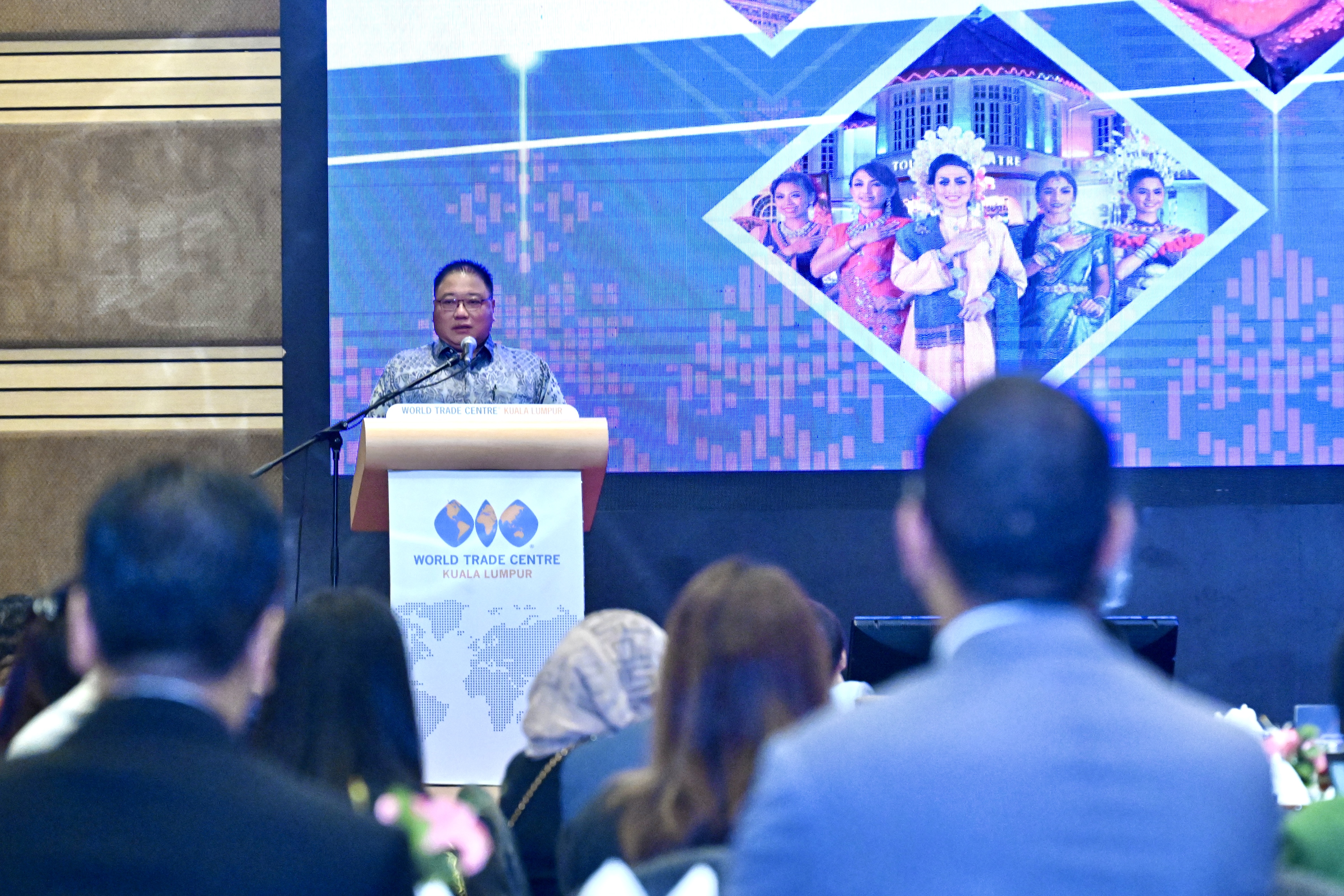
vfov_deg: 6.9
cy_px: 448
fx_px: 7466
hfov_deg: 10.3
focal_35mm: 200
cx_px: 672
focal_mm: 200
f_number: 6.3
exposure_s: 1/125
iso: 8000
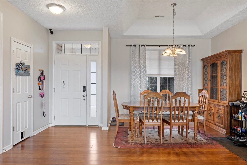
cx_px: 124
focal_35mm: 24
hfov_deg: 73.8
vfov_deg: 53.1
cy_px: 82
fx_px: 165
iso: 800
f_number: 7.1
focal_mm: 24
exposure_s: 1/2
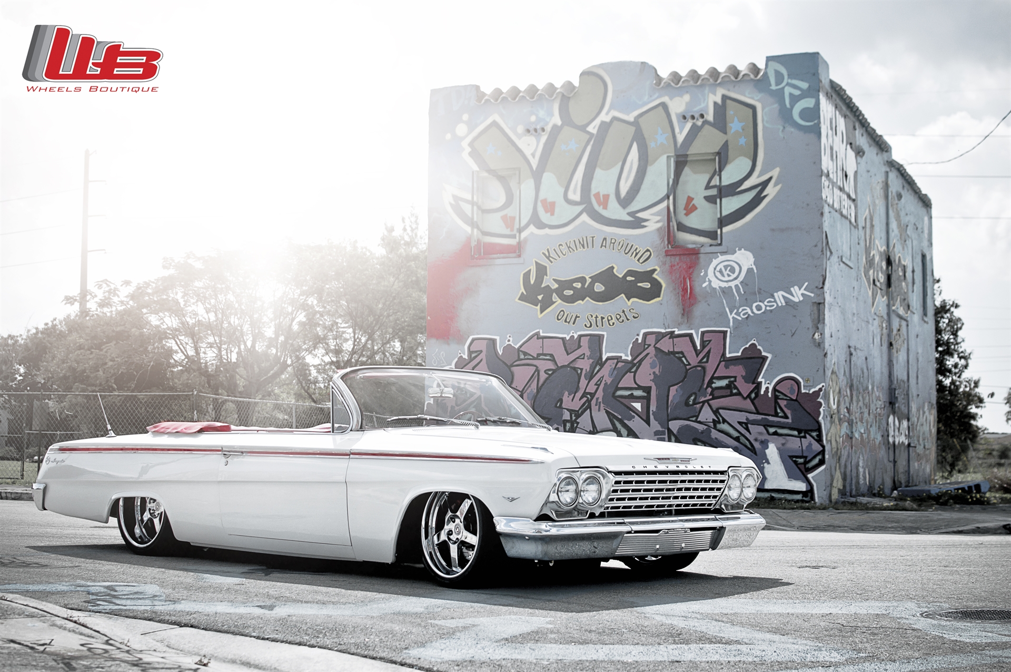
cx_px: 506
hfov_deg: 37.9
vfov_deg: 25.7
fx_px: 1472
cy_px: 336
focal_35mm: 52
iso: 200
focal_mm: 35
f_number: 2.8
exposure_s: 1/3200
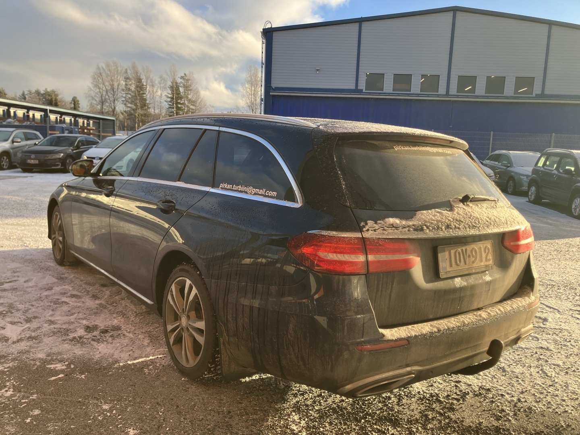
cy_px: 218
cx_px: 290
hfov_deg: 63.4
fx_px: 469
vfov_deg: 49.7
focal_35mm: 28
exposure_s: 1/496
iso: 32
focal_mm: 3.99
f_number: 1.8
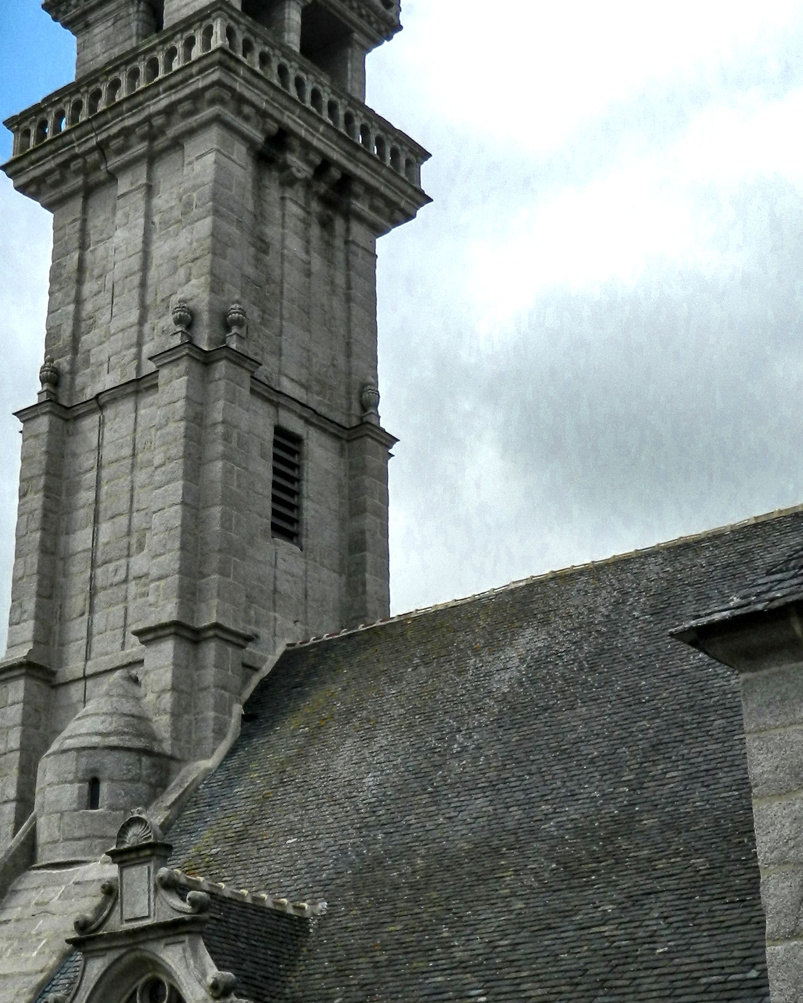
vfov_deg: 30.5
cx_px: 253
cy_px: 502
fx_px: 1841
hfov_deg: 24.5
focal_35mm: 62
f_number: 9.1
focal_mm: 5.6
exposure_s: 1/200
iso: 80
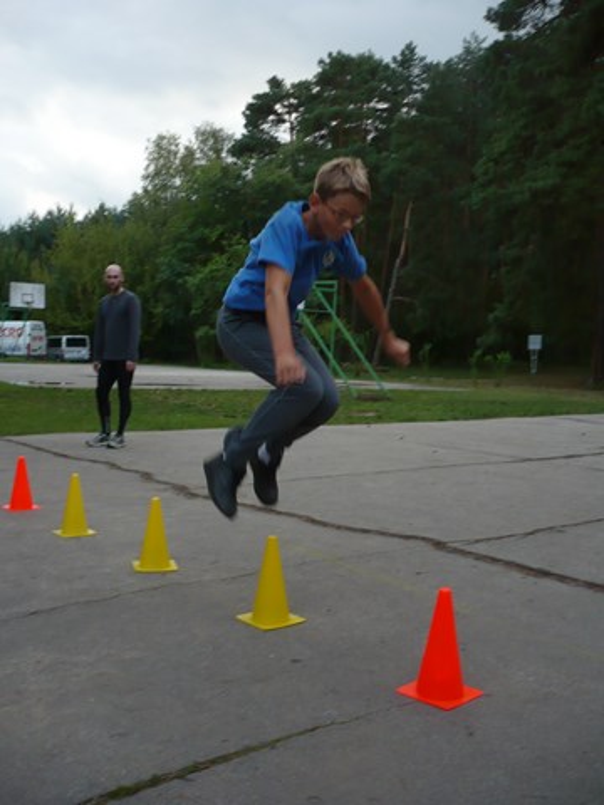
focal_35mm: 35
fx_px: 814
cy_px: 402
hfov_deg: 40.7
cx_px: 302
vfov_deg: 52.6
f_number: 2.8
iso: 100
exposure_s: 1/160
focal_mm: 5.8
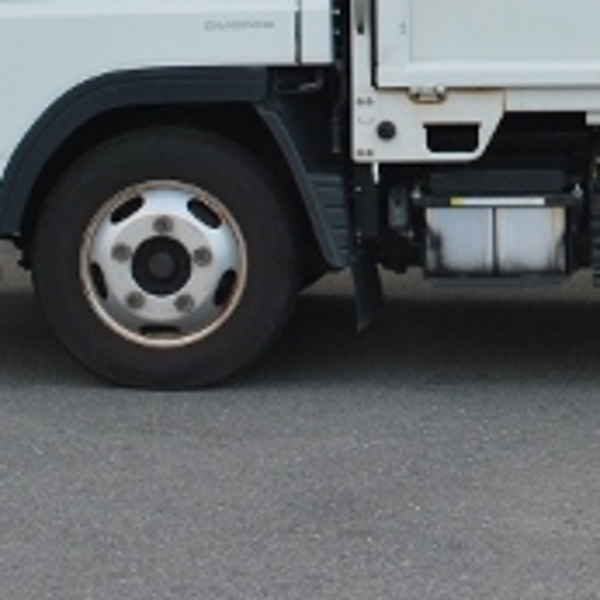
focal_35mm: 151
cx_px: 662
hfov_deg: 11.4
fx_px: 2961
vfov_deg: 11.3
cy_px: -135
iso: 200
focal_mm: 32
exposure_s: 1/100
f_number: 5
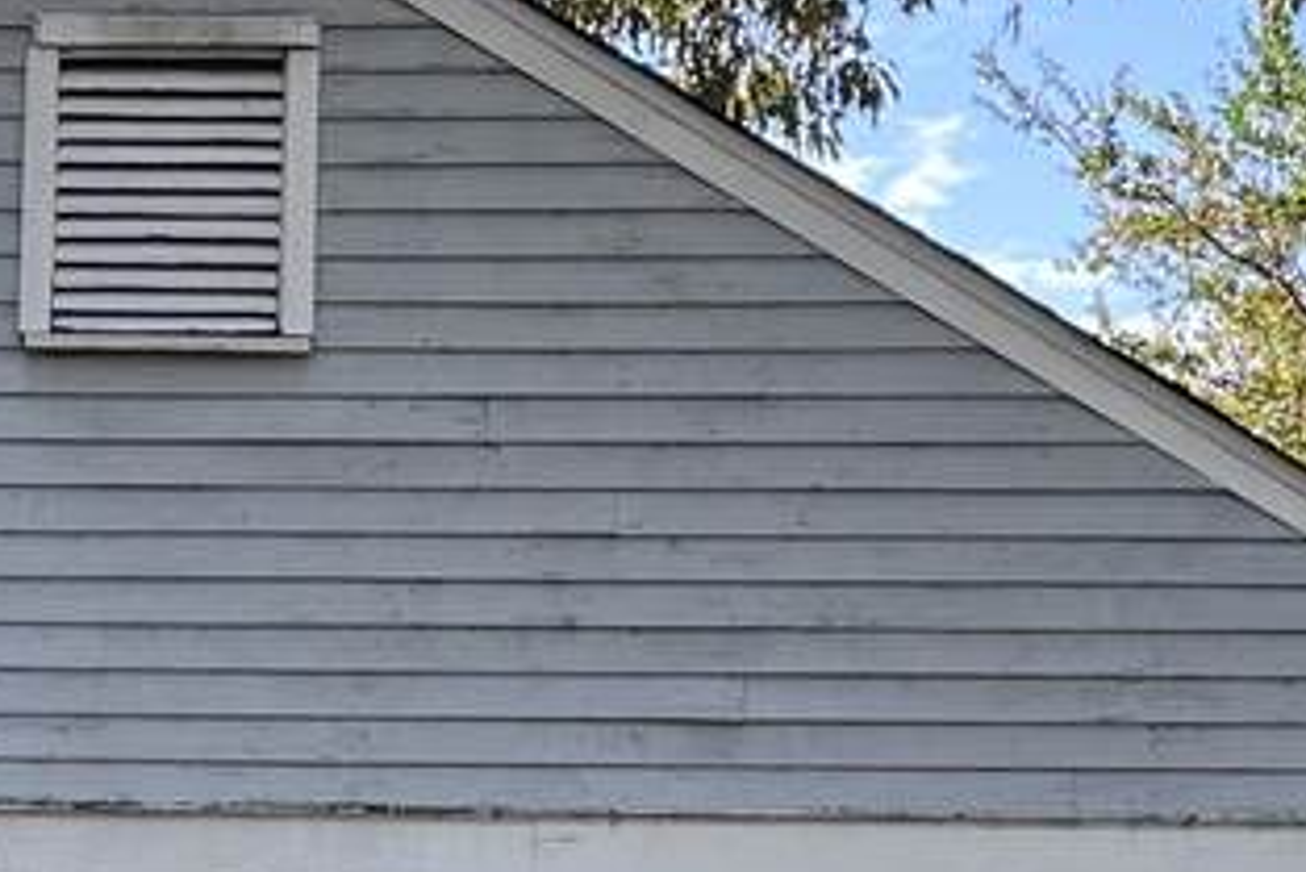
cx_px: -159
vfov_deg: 13.1
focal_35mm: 102
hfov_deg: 19.1
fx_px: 3702
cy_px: 1026
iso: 80
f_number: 1.78
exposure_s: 1/529
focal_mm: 6.86
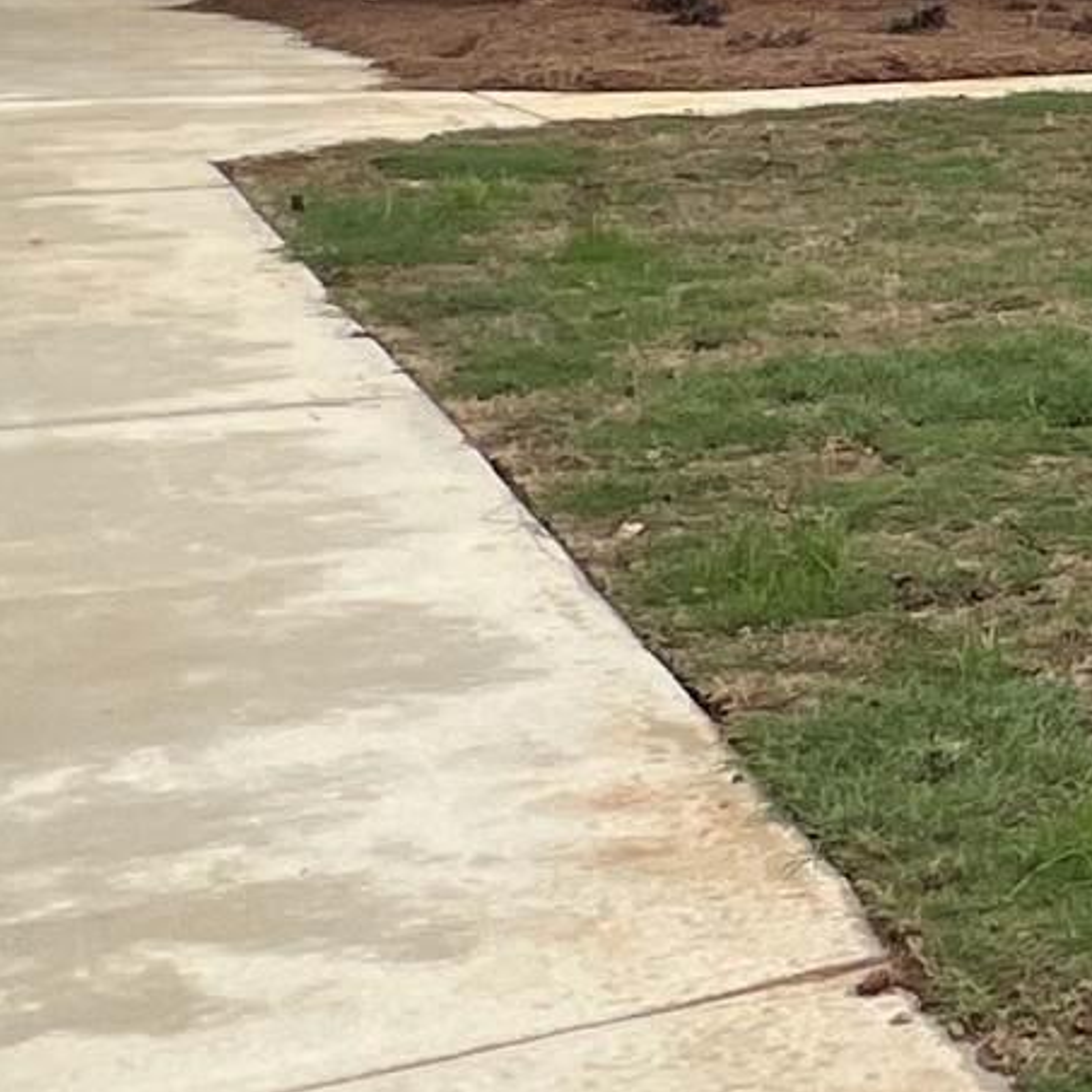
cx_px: 2232
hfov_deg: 16.5
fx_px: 2784
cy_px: -84
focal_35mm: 78
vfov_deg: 21.2
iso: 32
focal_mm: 1.57
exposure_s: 1/1597
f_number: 1.8
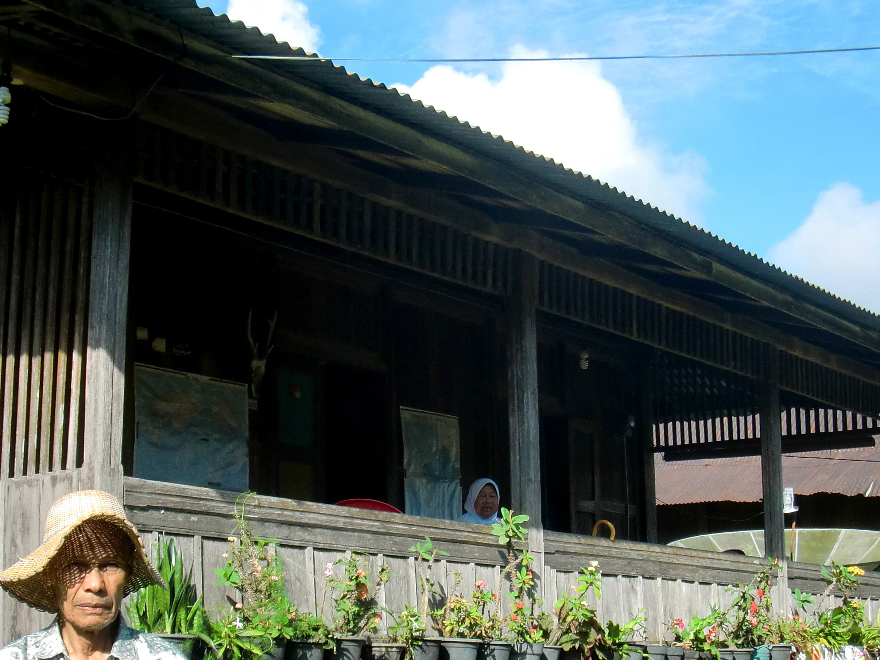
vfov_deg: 23.2
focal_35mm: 63
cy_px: 454
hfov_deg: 30.7
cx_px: 442
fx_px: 1602
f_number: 3.9
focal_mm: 6.66
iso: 64
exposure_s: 1/320
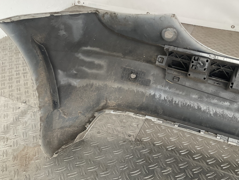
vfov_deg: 39.6
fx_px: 249
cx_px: 135
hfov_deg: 51.2
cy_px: 81
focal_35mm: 36
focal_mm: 3
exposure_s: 1/120
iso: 50
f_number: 1.8
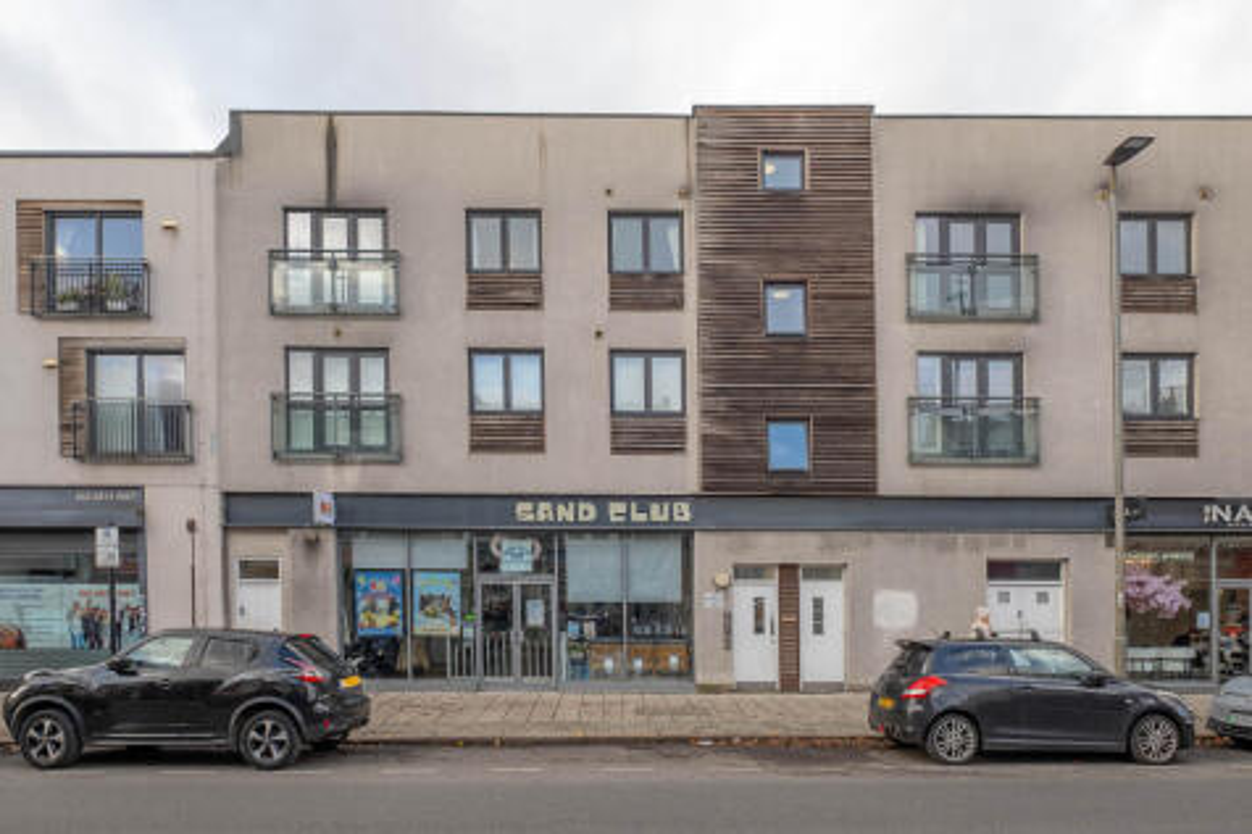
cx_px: 626
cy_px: 417
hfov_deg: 100.4
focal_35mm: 15
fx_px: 521
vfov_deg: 77.3
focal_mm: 10
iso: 500
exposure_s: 1/160
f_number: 5.6
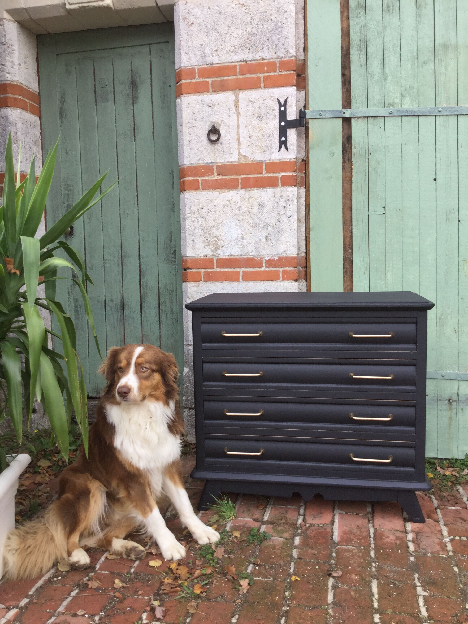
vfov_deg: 58.4
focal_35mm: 31
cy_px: 312
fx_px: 559
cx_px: 234
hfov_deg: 45.4
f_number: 2.4
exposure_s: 1/178
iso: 25
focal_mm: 3.3
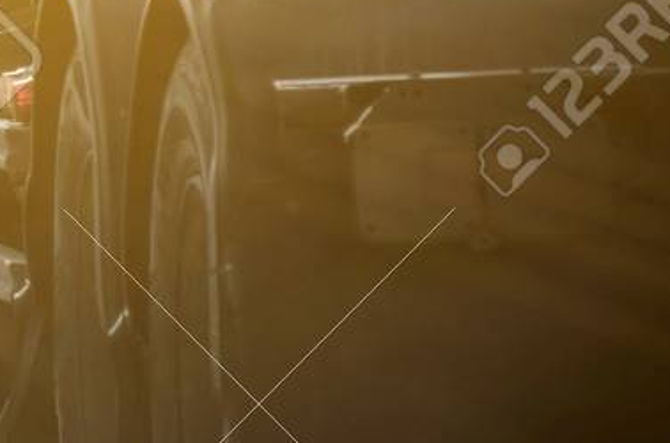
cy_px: 4
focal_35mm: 542
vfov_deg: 2.5
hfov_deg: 3.8
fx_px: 10057
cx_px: -392
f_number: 5.6
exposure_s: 1/640
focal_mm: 105
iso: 100
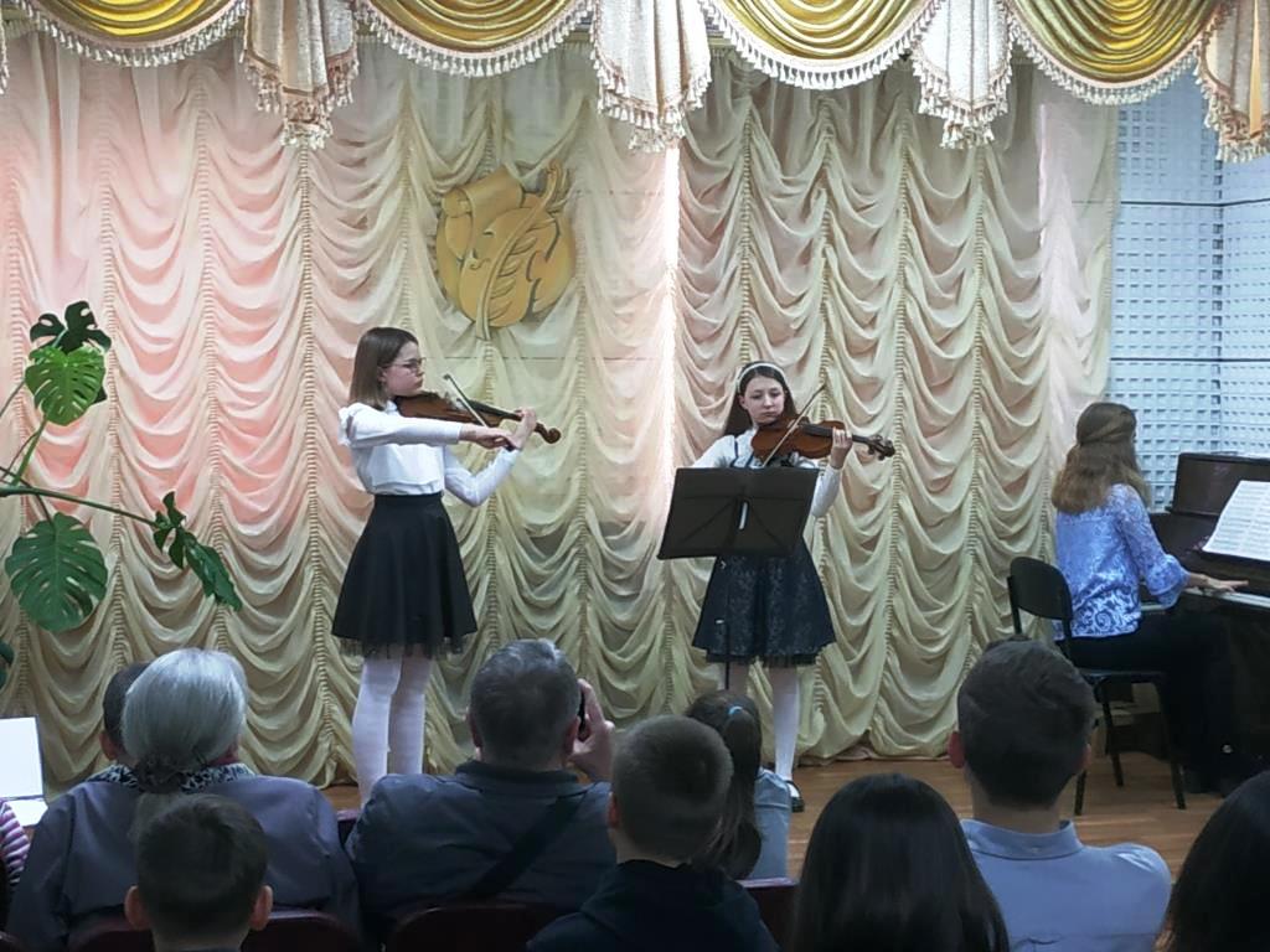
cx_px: 635
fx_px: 881
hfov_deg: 71.6
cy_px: 476
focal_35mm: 24
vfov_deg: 56.8
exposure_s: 1/25
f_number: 1.9
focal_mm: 3.94
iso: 250
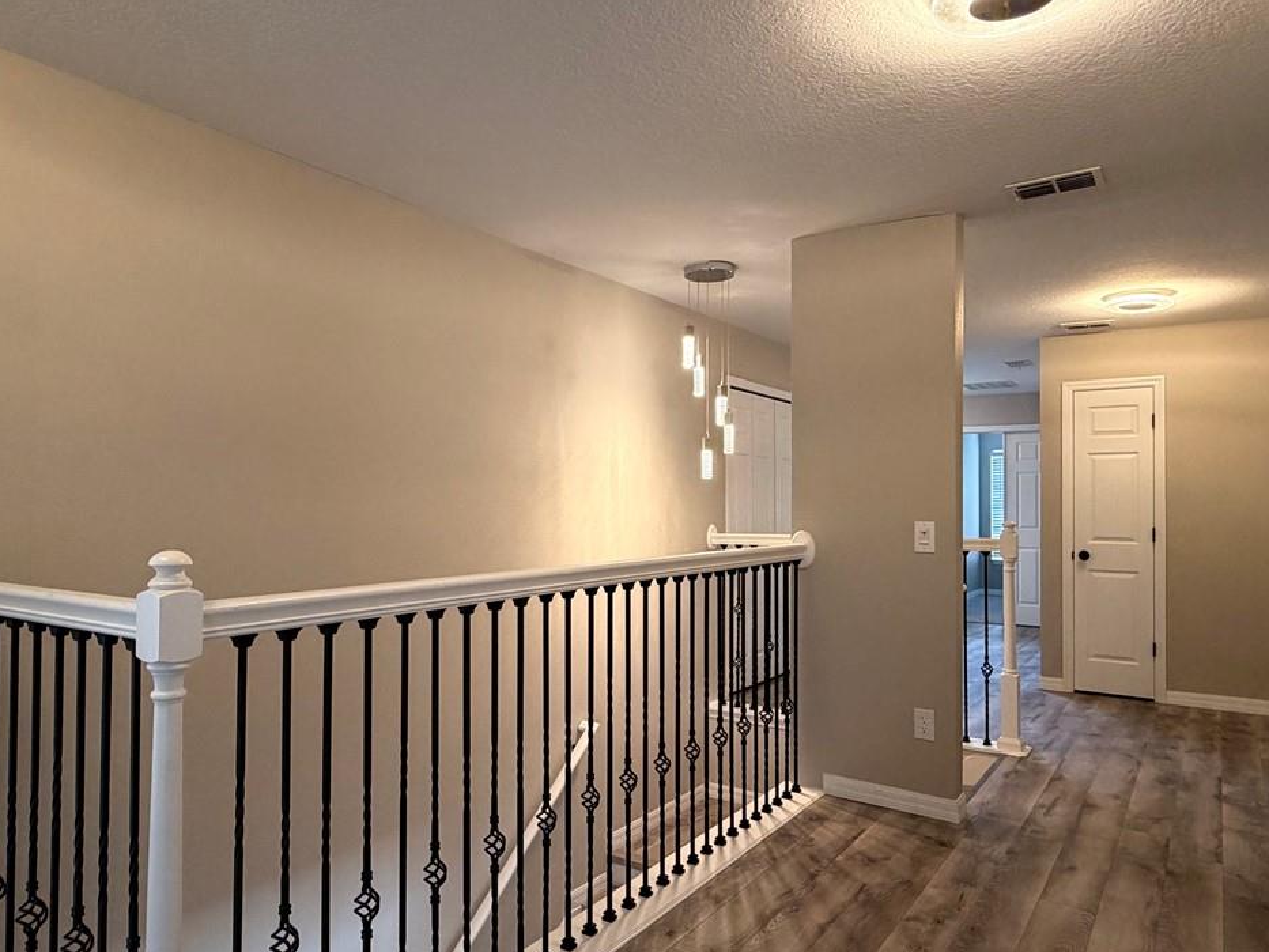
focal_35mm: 24
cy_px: 488
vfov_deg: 56.8
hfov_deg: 71.5
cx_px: 597
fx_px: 880
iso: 160
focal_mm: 2.22
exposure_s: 1/60
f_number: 2.2
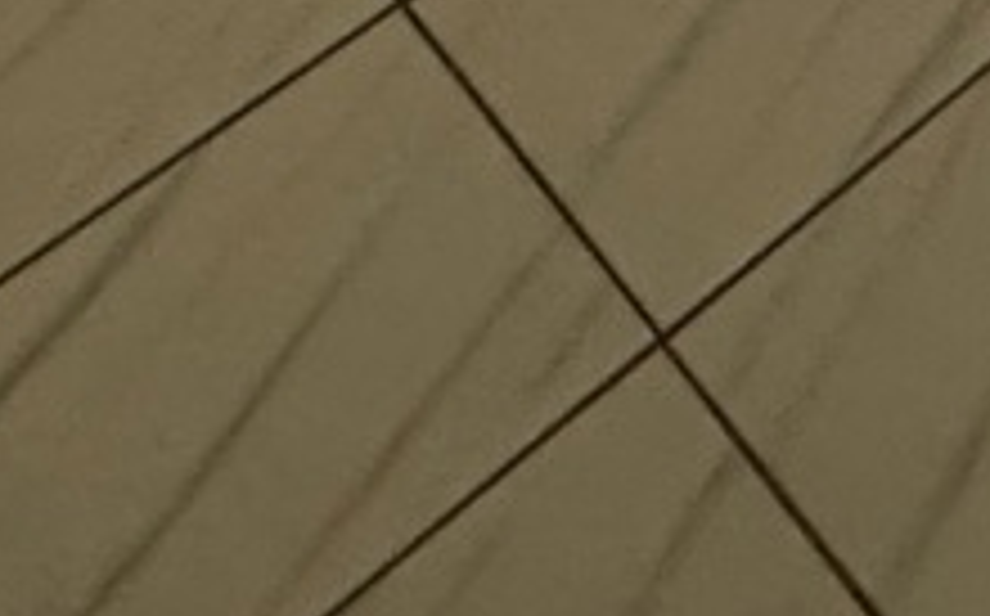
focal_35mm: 108
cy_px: -2010
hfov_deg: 17.0
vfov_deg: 7.4
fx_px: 2911
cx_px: 1598
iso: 200
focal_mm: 2.22
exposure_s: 1/50
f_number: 2.2
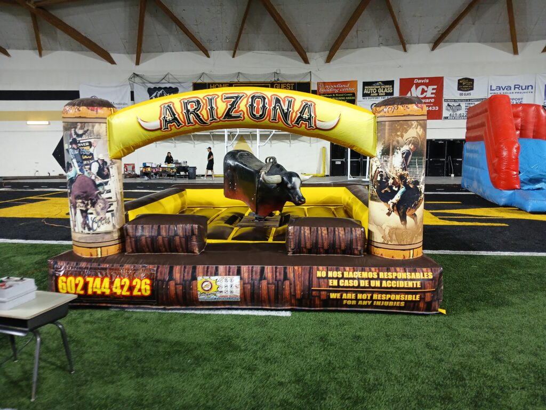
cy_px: 205
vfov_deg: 53.1
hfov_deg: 67.3
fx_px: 410
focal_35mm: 26
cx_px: 273
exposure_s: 1/60
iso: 125
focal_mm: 3.98
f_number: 1.8
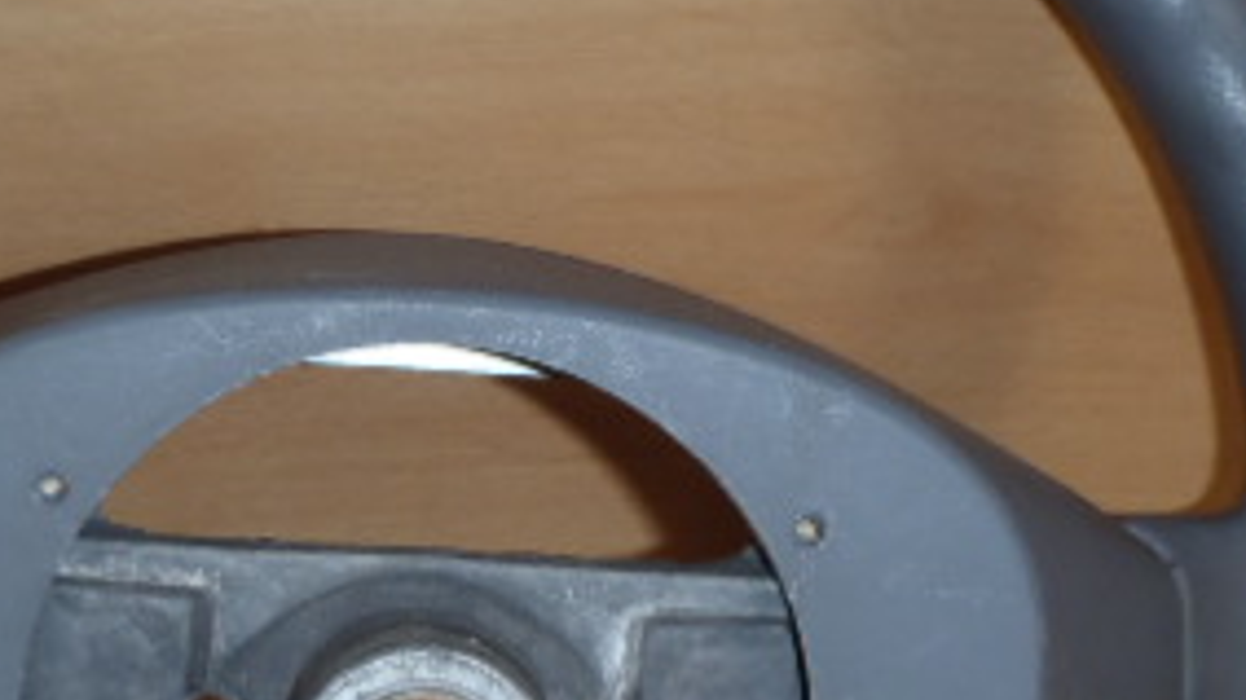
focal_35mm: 69
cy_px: 564
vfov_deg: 17.3
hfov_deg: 30.1
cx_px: 326
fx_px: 2279
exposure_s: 1/30
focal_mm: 5
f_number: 3.9
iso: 100
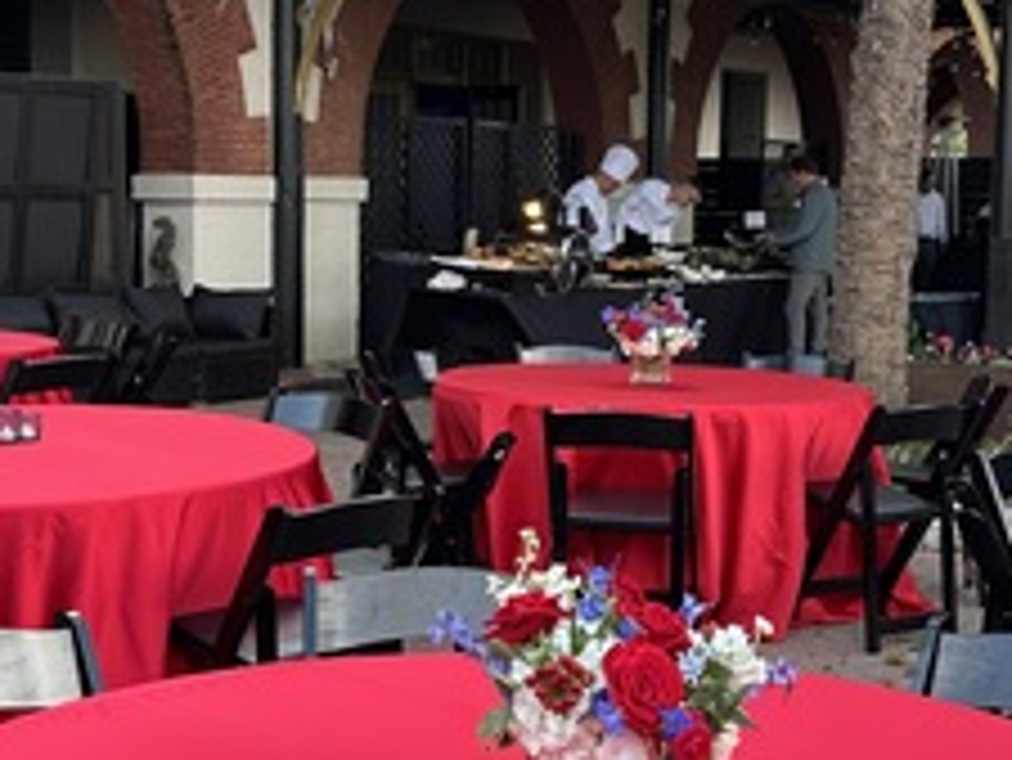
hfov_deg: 30.3
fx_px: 1872
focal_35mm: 64
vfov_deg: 22.9
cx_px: 504
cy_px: 301
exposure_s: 1/421
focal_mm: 6.86
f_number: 1.78
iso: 80
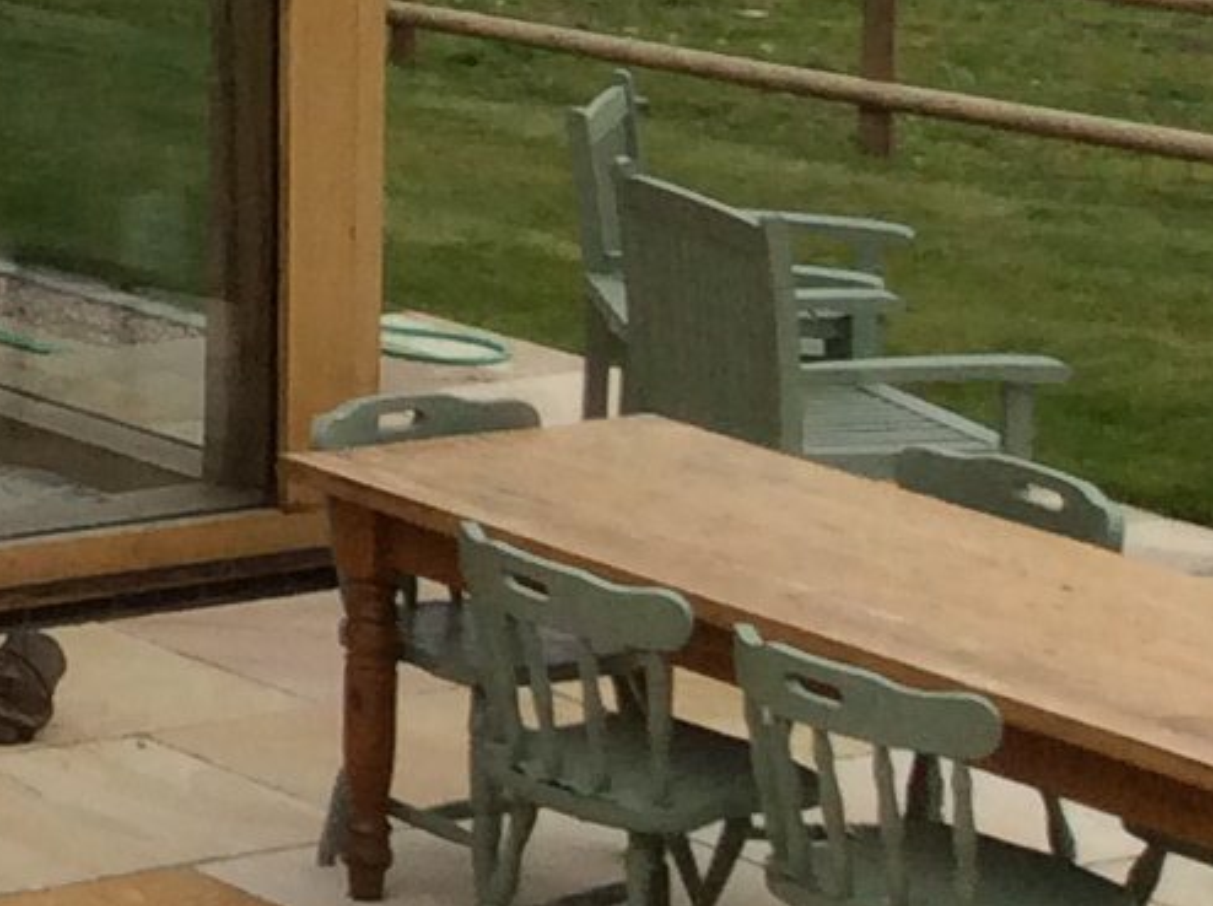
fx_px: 6053
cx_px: -1942
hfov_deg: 9.7
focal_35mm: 173
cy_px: -660
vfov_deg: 8.3
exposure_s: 1/953
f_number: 2.4
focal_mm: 3.3
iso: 32
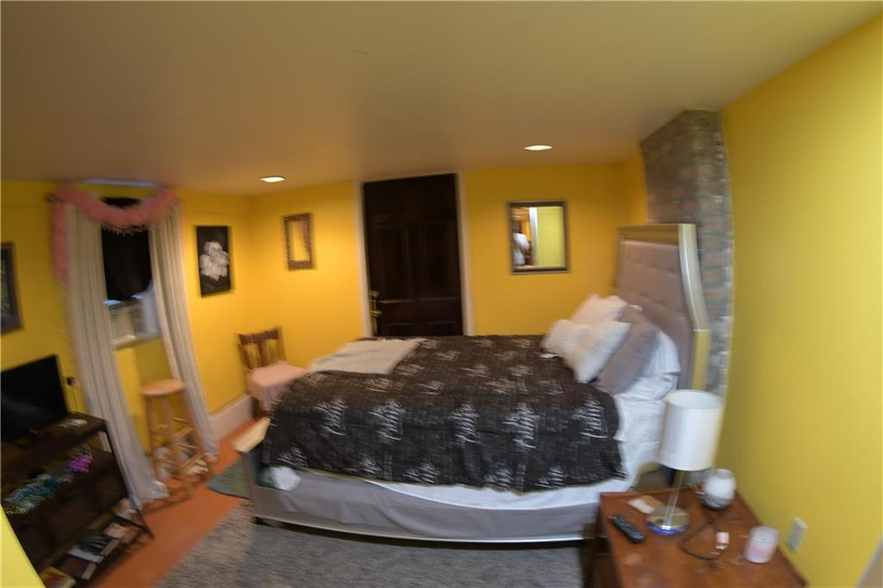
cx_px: 442
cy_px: 294
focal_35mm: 17
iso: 640
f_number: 4.5
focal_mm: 11.5
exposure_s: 1/10
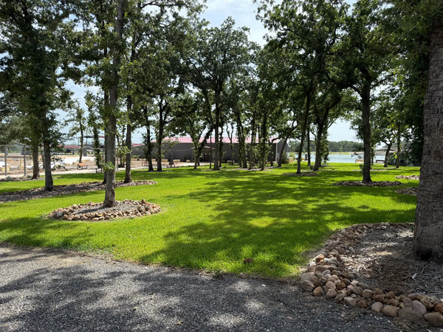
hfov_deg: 71.6
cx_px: 222
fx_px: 307
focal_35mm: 24
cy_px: 166
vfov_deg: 56.8
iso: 100
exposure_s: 1/2907
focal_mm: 6.76
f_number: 1.78
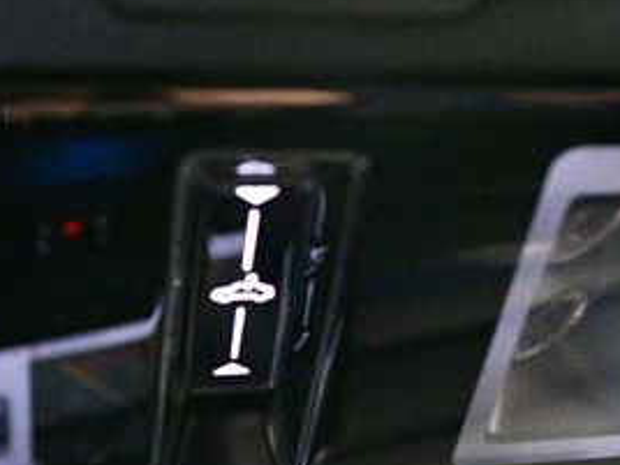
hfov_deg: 31.1
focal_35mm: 62
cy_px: 308
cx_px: 236
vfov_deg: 23.5
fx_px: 1110
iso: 11400
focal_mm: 18
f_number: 3.5
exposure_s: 1/60
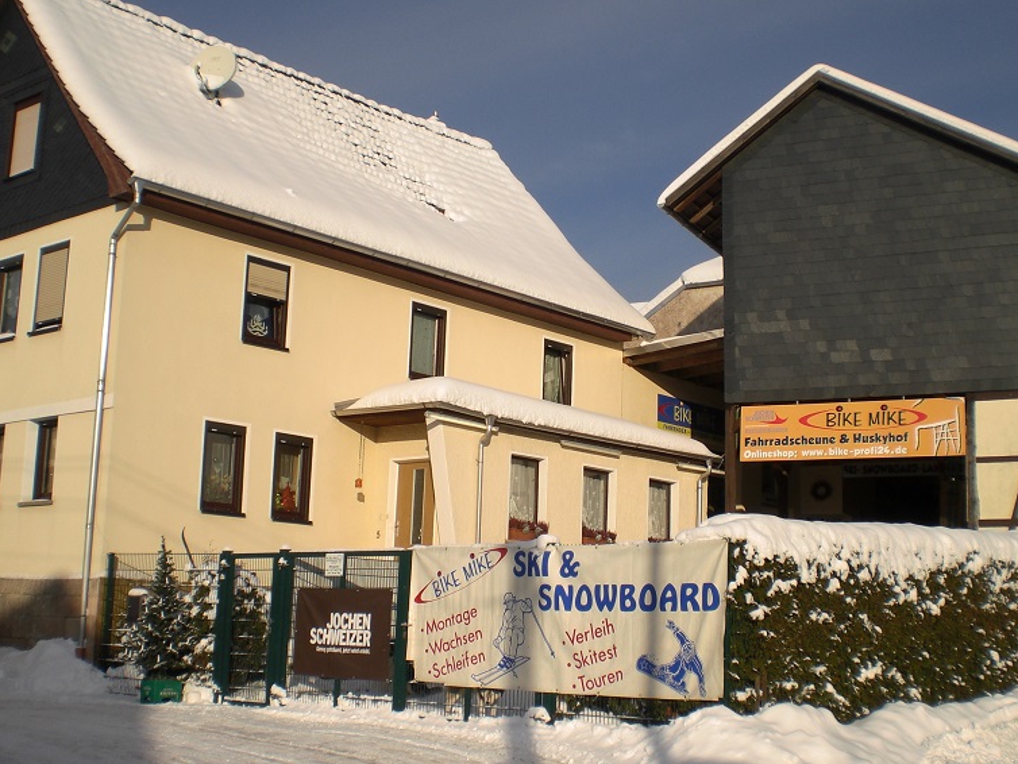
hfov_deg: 40.4
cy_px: 359
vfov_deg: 30.9
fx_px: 1383
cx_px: 557
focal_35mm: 47
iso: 50
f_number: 4.4
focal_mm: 6.3
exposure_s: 1/640
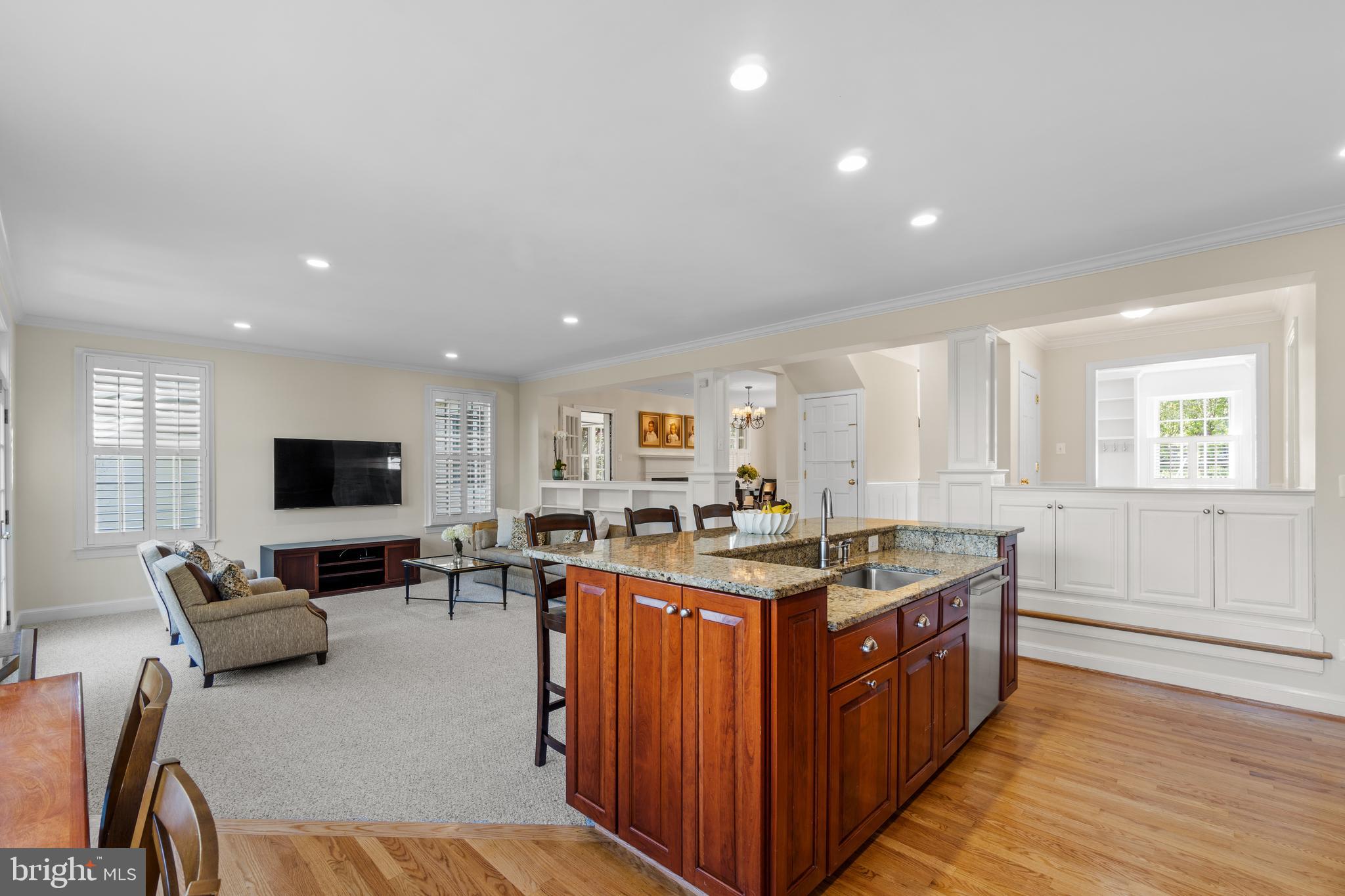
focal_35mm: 15
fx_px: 560
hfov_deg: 100.4
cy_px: 448
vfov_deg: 77.3
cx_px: 672
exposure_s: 1.6
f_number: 9
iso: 100
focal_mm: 10
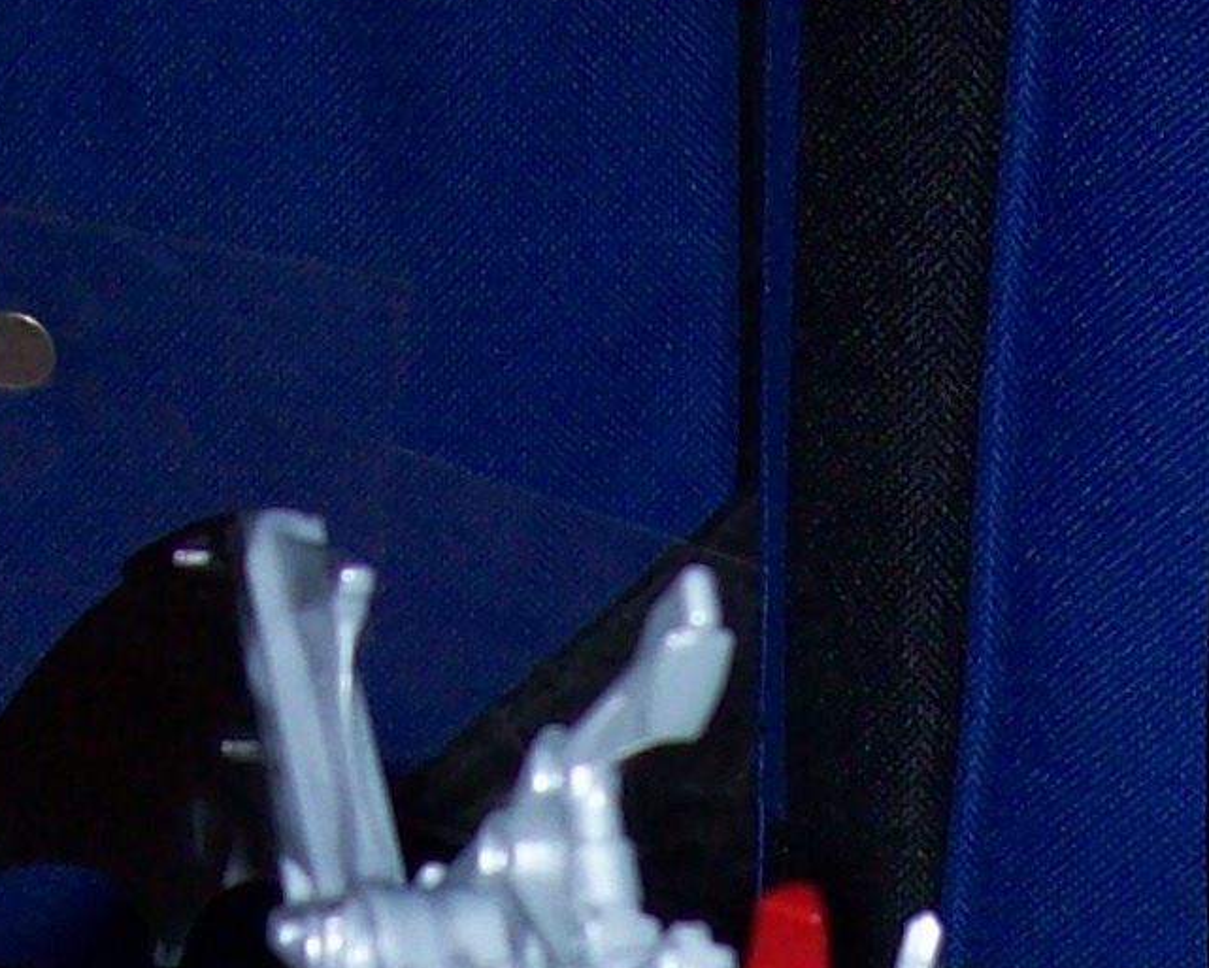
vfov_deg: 9.3
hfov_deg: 12.3
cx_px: 1062
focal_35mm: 156
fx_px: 5583
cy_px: 1864
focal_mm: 6
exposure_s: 1/64
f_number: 2.7
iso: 80
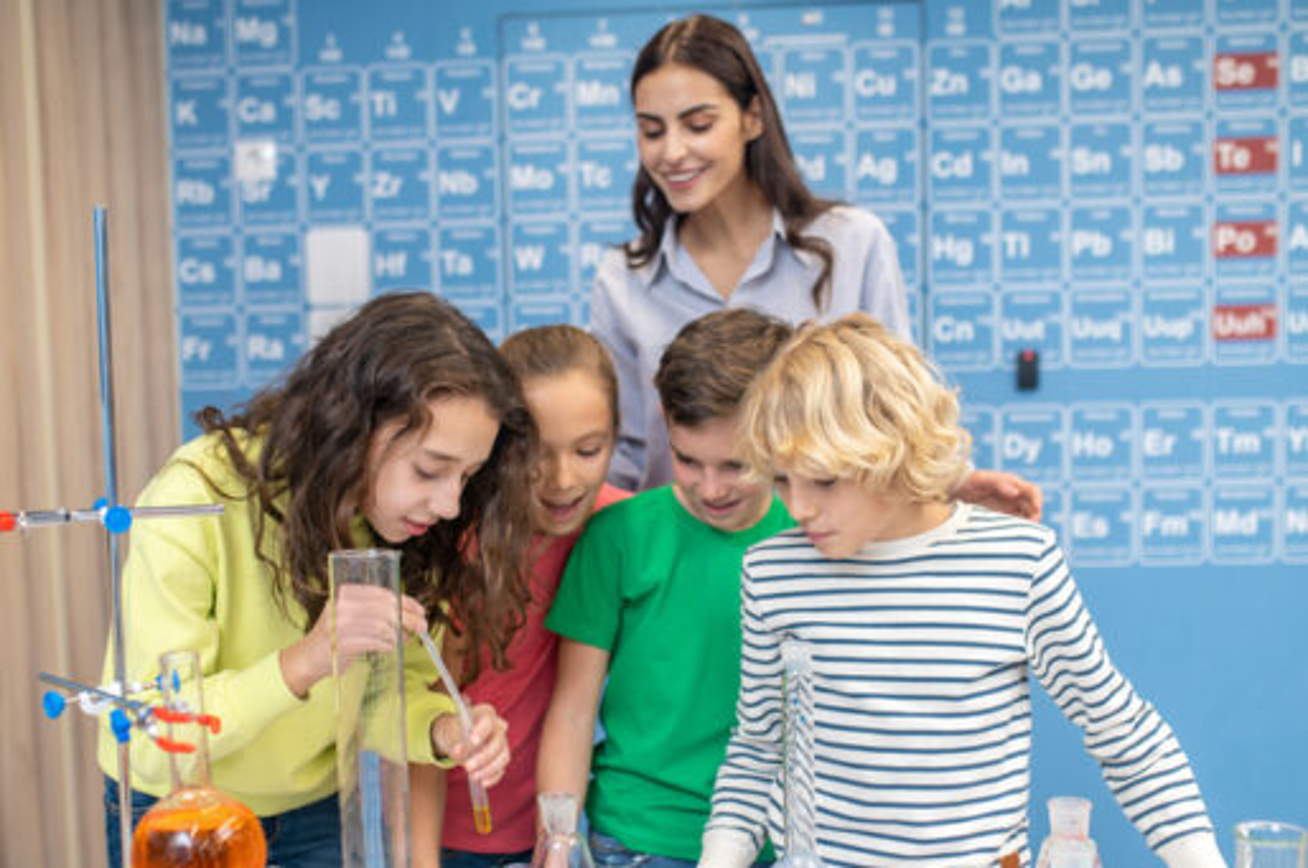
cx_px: 685
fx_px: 1487
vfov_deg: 32.5
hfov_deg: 47.5
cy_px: 507
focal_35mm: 41
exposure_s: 1/200
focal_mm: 35
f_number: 2.2
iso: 250
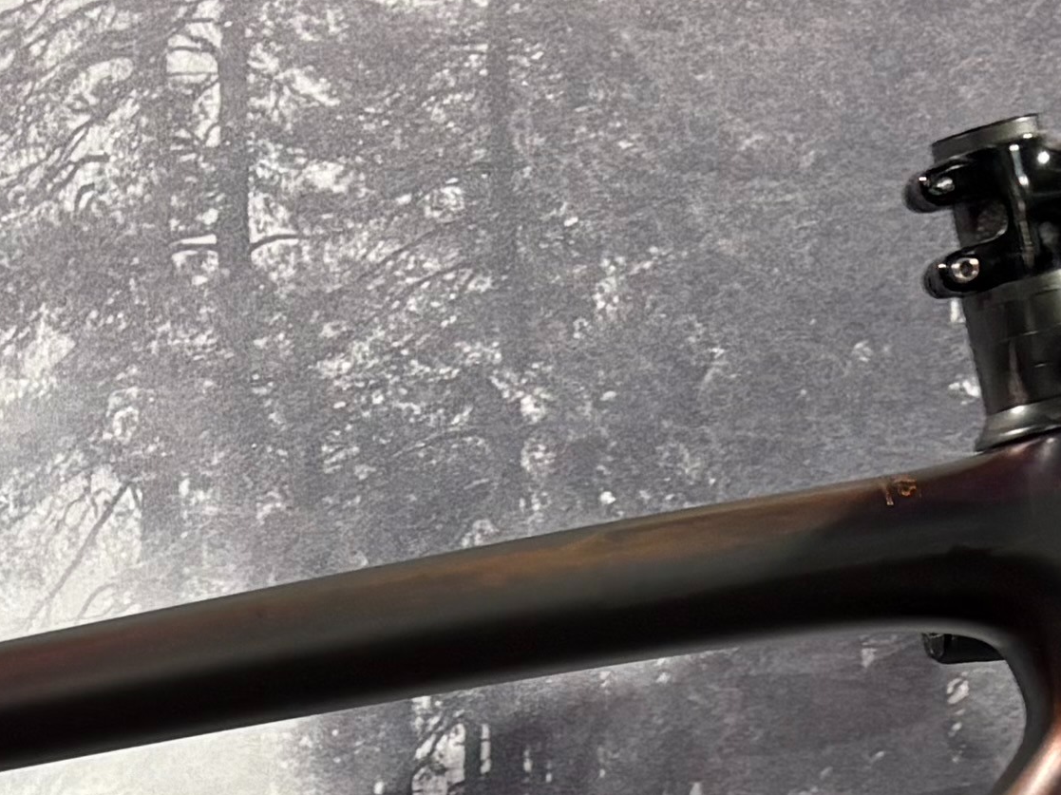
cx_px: -185
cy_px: 1323
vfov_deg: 10.6
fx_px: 4075
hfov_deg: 14.4
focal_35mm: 133
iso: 80
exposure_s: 1/50
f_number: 1.6
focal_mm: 5.96
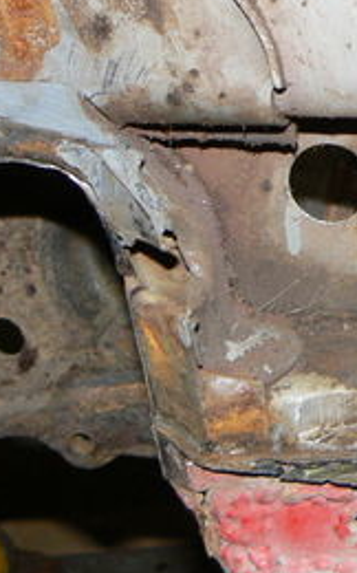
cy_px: 194
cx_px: 573
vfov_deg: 22.0
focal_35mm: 94
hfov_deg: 13.0
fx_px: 1467
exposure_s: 1/30
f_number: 2.8
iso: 100
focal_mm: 6
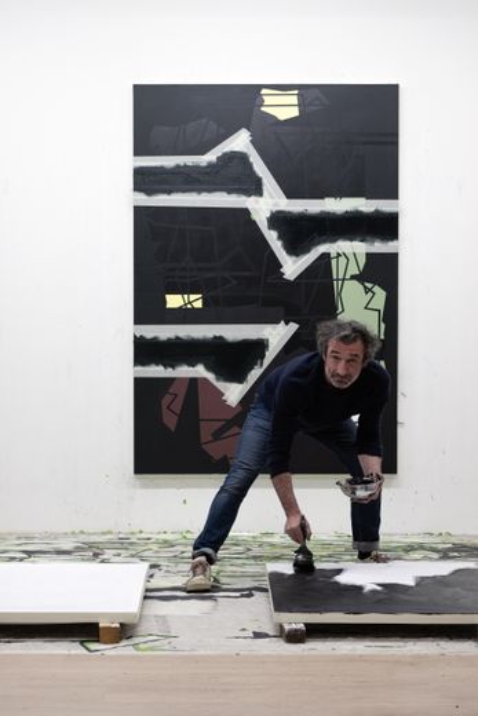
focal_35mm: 83
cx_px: 239
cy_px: 358
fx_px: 1652
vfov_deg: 24.5
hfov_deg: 16.5
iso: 640
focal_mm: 55
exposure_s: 1/60
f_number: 3.5
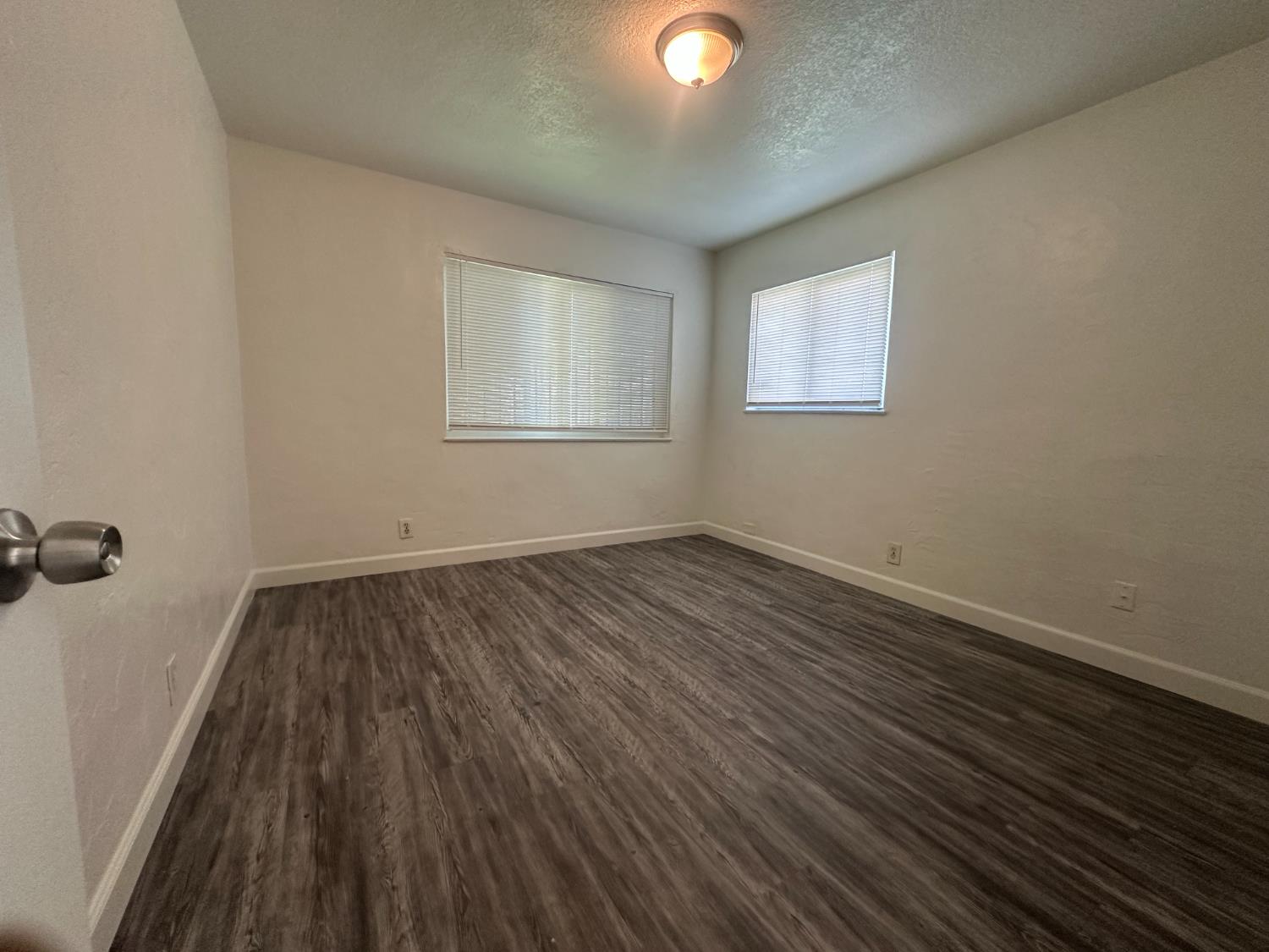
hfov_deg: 102.1
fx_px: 513
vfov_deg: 85.7
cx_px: 634
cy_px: 476
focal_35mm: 14
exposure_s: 1/120
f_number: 2.2
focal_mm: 2.22
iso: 250
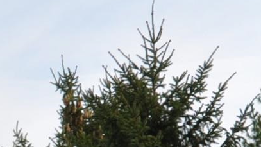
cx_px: -187
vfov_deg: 6.4
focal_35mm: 182
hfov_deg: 11.1
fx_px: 1260
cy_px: 329
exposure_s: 1/200
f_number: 13
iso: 200
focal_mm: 22
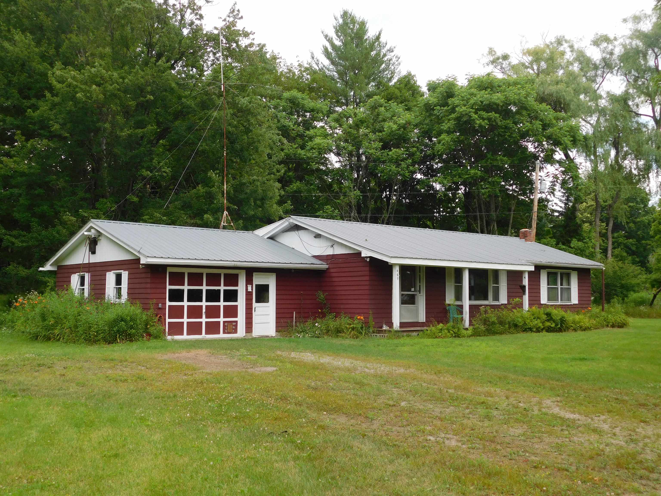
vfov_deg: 36.0
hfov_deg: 46.8
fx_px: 764
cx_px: 330
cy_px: 248
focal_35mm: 40
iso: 125
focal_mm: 7.1
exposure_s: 1/400
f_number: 3.6
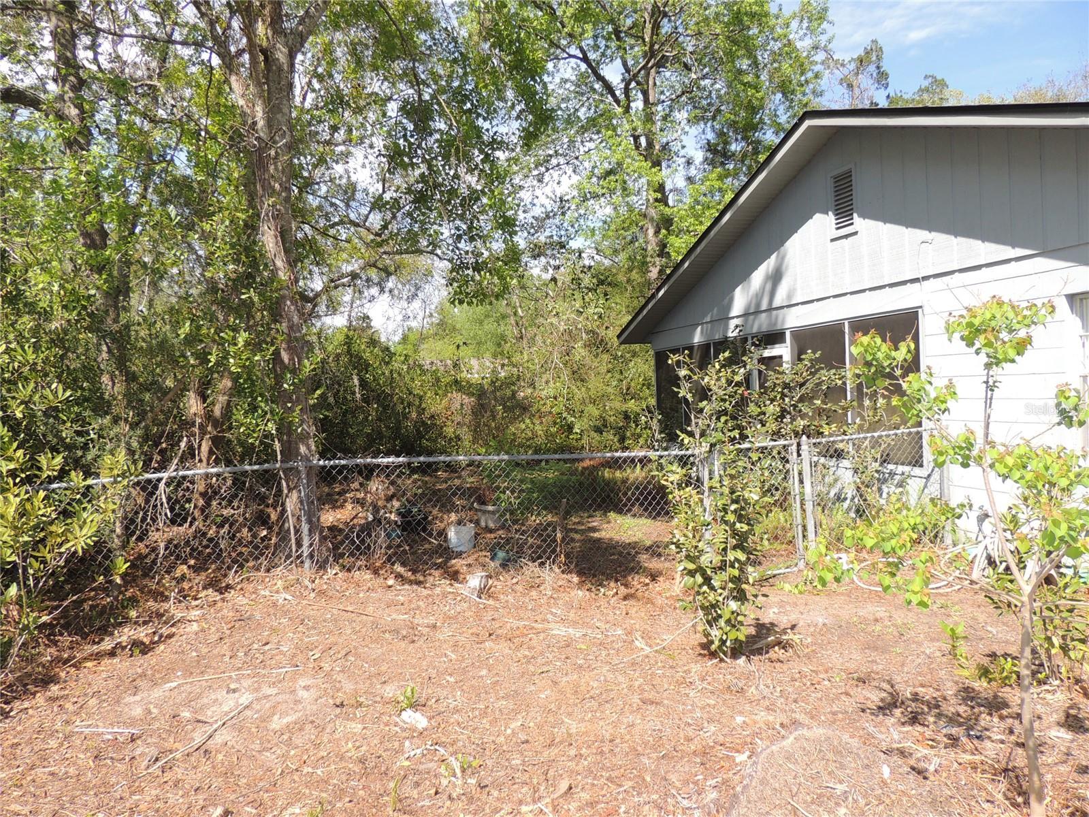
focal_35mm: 24
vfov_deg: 56.8
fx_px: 755
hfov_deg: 71.6
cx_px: 544
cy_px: 408
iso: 100
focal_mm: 4.3
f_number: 3
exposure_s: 1/640
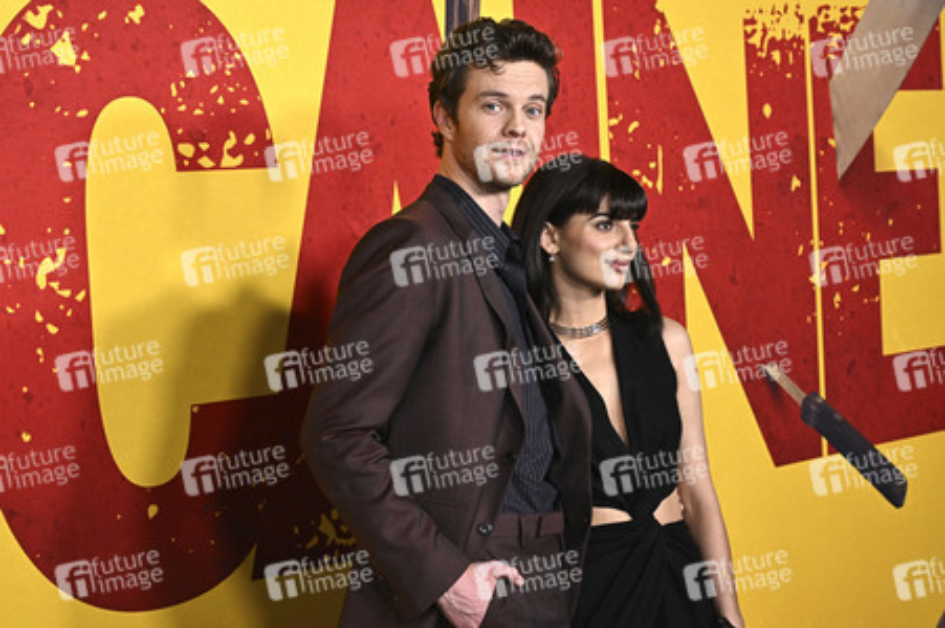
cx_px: 472
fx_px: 1941
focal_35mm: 74
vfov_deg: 18.4
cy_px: 314
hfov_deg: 27.4
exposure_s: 1/250
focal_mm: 74
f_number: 6.3
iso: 2000
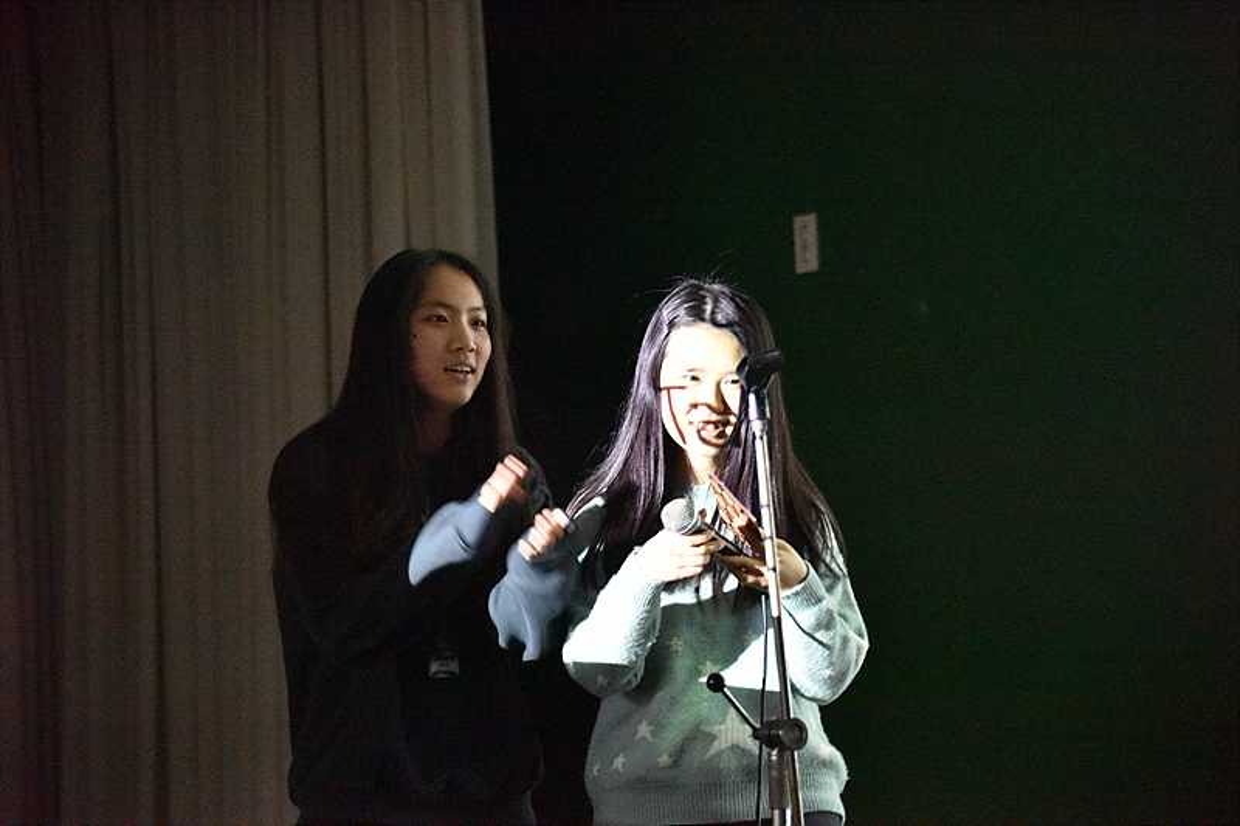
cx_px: 620
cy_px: 413
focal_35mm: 145
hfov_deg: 14.2
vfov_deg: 9.5
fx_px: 4993
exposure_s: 1/125
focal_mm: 145
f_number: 5.6
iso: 12800
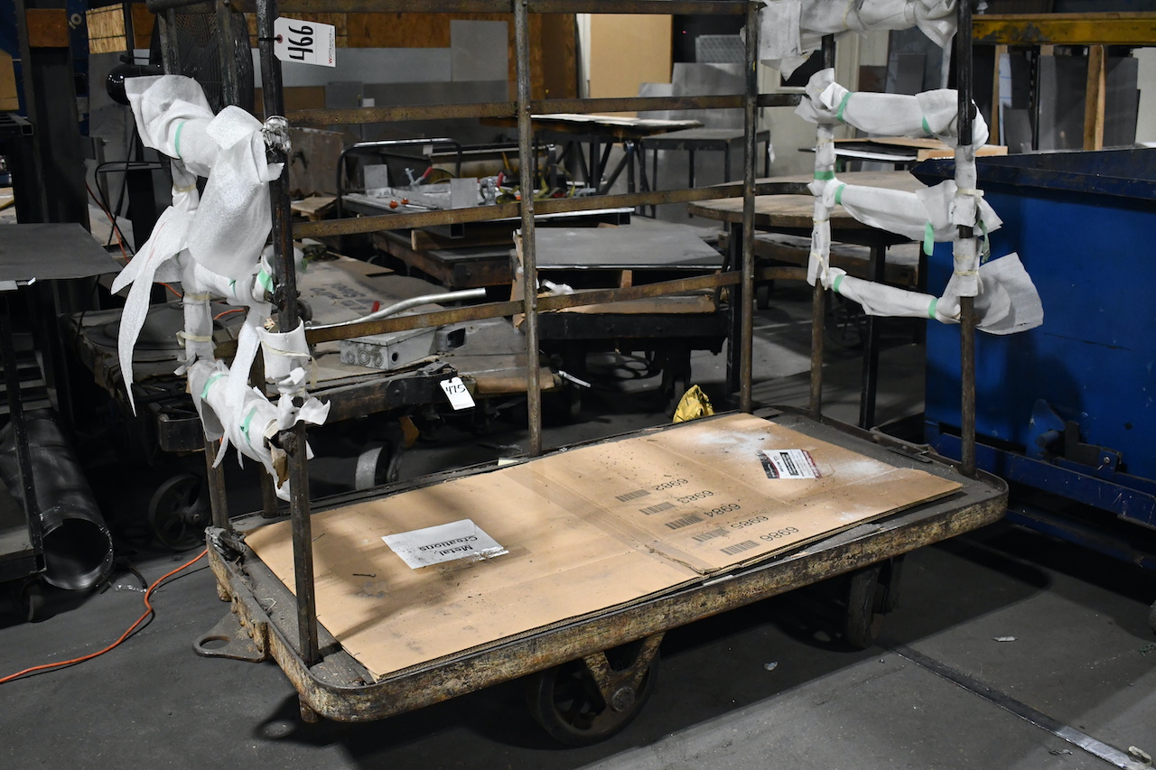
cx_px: 578
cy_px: 385
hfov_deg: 53.1
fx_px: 1156
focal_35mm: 36
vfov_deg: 36.9
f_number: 3.8
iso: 2500
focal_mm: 24
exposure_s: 1/125
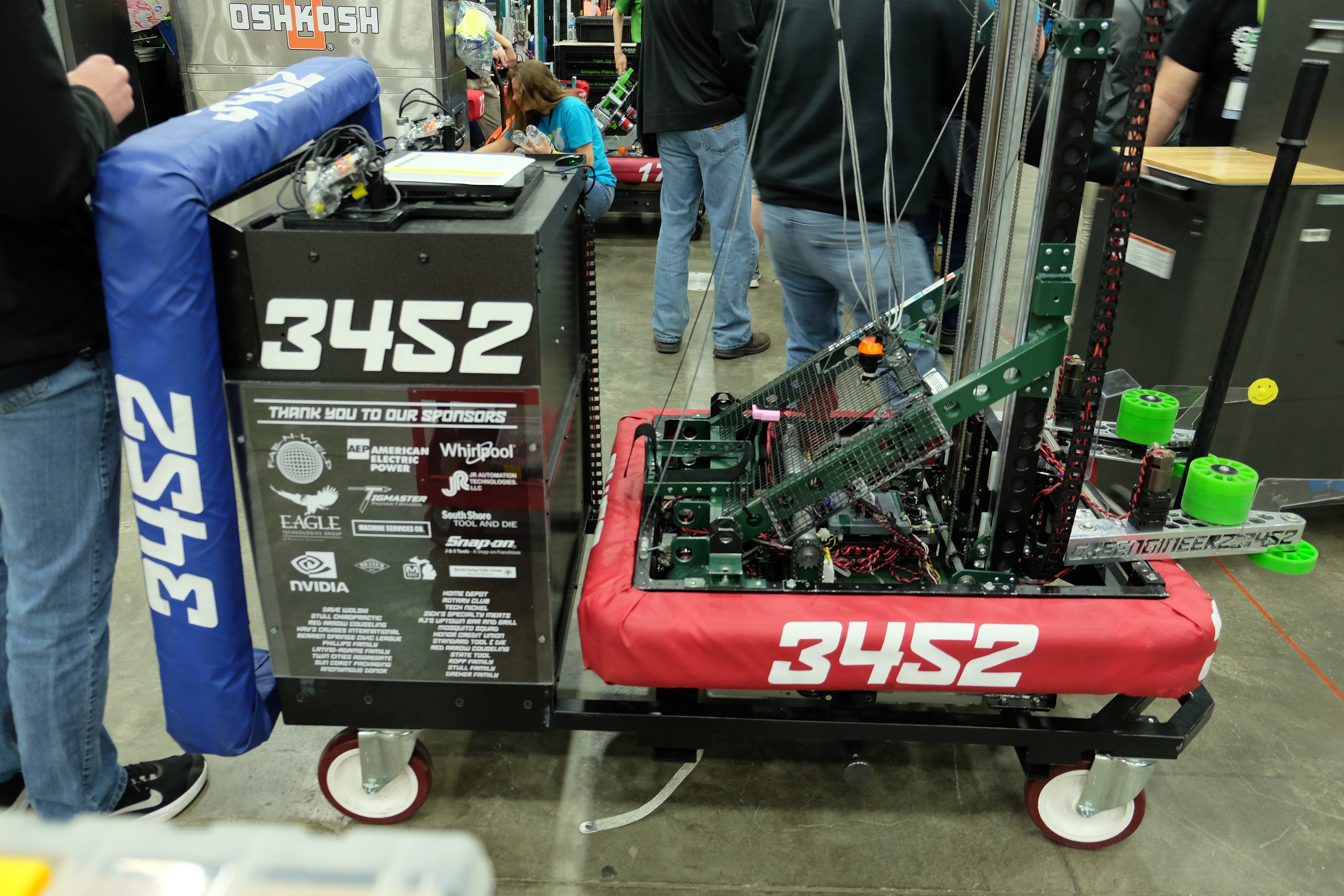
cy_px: 448
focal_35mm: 27
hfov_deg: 67.4
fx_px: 1008
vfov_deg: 47.9
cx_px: 672
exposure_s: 1/30
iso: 800
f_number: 2.8
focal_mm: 18
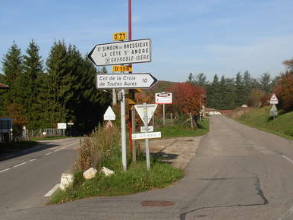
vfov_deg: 24.8
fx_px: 500
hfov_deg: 32.7
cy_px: 93
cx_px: 162
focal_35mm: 59
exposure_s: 1/627
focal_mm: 6.3
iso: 79
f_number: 4.9
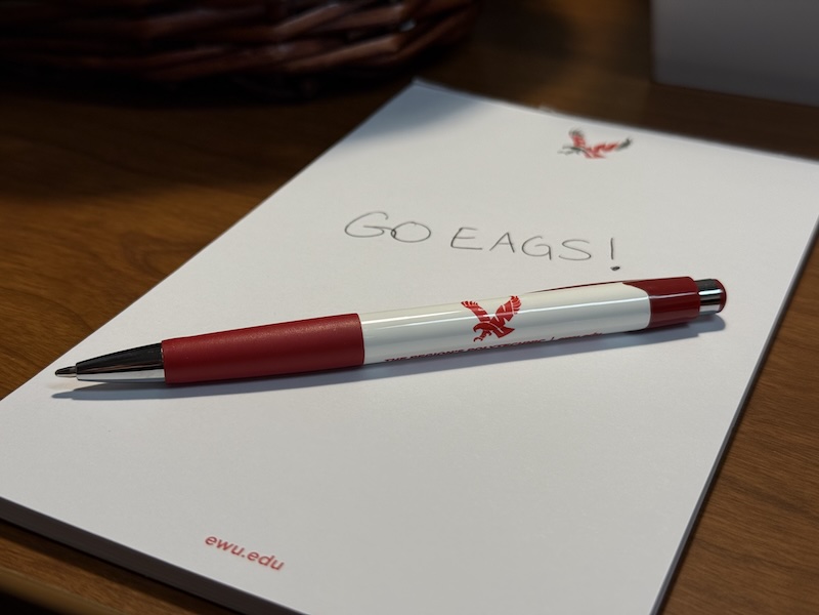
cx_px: 410
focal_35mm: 48
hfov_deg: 39.7
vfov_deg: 30.3
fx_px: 1136
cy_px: 308
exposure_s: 1/184
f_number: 1.78
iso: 50
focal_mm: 6.76
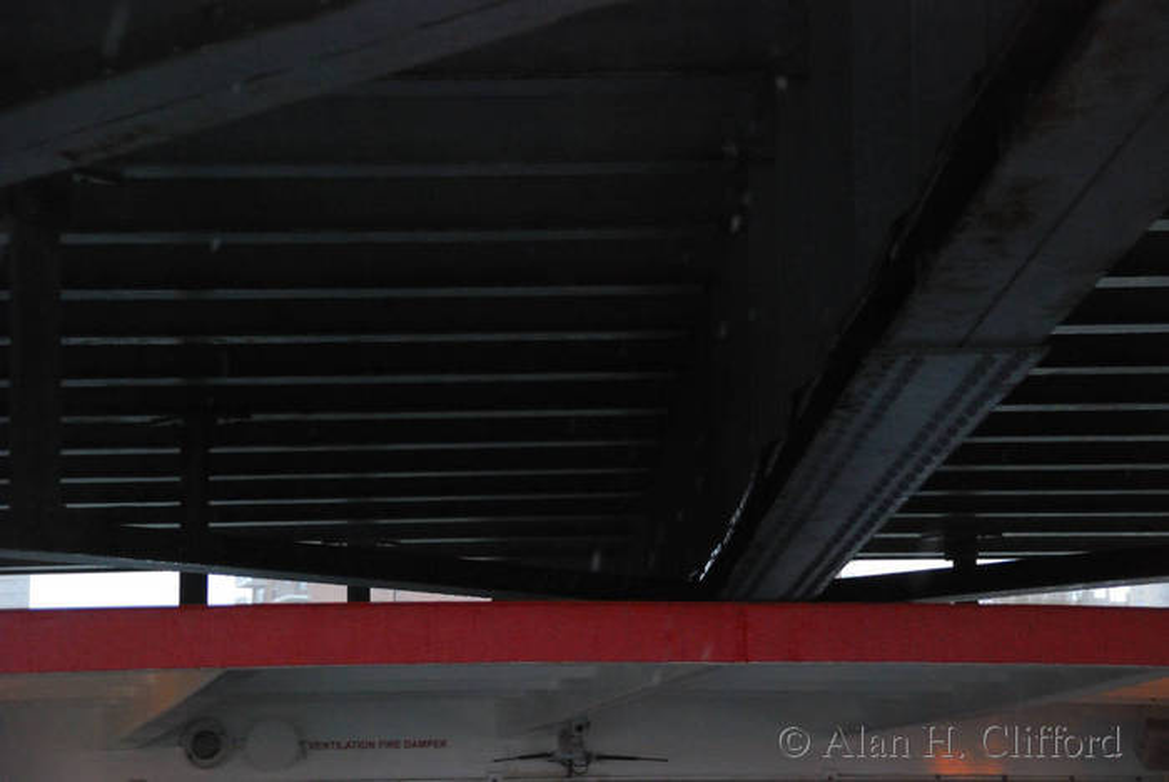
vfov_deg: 14.7
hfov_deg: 21.9
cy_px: 391
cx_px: 584
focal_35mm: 93
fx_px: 3022
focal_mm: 62
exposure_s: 1/200
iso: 1600
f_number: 4.8
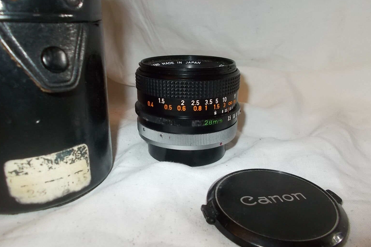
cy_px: 118
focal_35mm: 28
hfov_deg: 65.5
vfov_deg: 46.4
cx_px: 182
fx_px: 289
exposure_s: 1/25
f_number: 3.2
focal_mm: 4.6
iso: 200
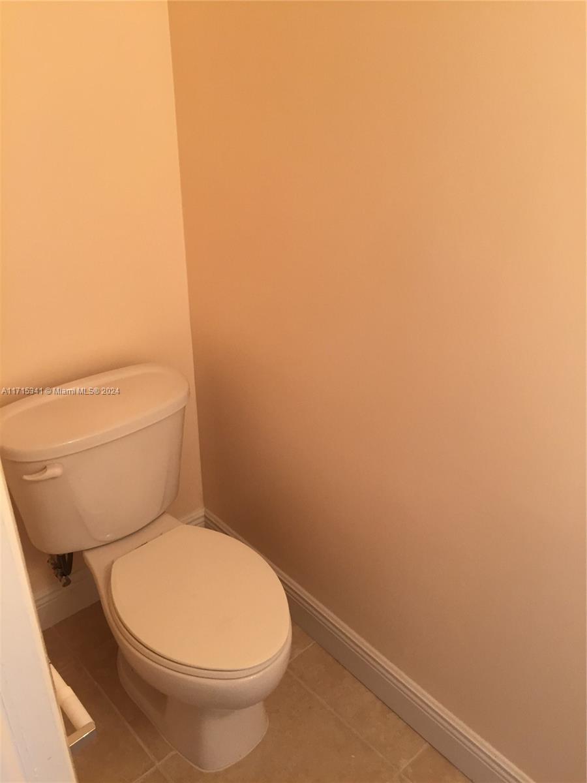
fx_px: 656
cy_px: 392
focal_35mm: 29
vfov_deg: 61.7
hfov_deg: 48.2
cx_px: 294
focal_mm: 4.15
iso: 40
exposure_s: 1/30
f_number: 2.2
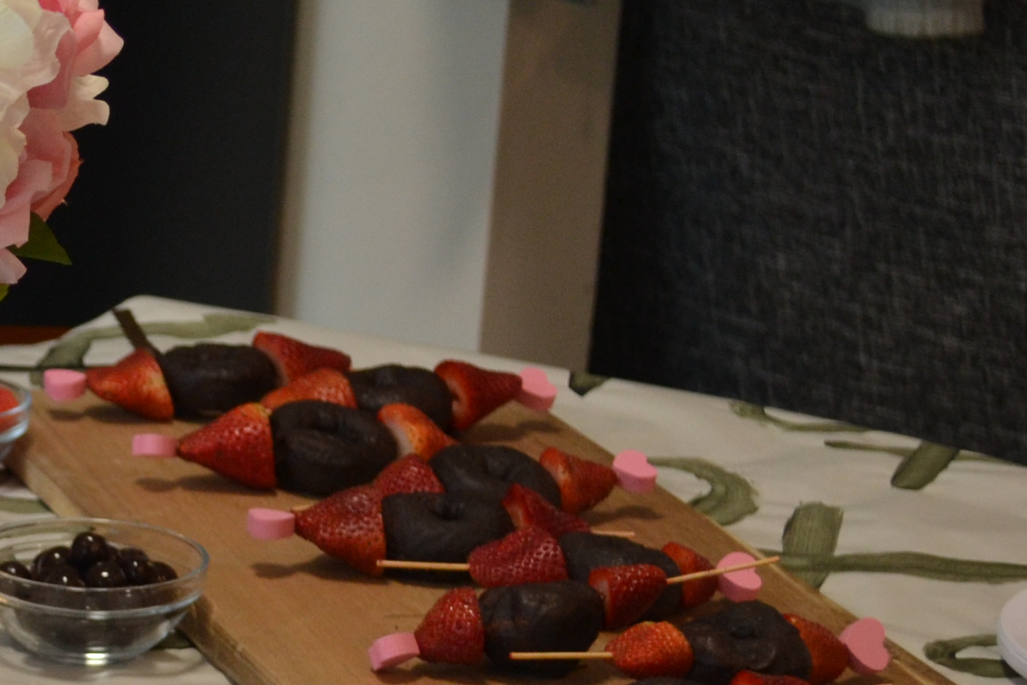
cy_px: 753
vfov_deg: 8.3
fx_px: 4708
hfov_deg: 12.1
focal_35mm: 165
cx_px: -247
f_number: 5
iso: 500
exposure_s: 1/60
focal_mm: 34
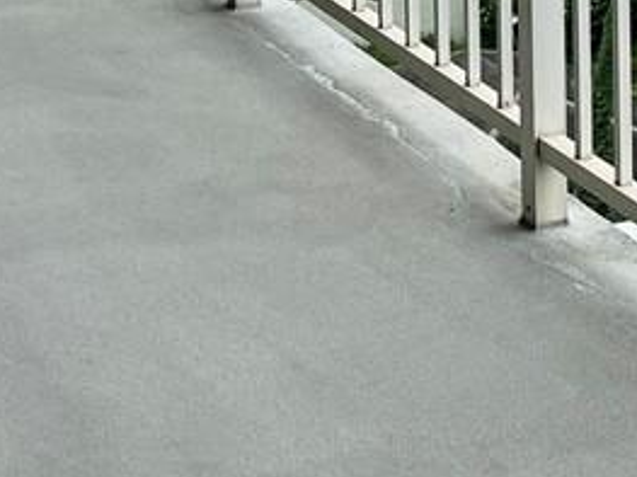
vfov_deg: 9.8
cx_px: 644
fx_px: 2685
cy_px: -298
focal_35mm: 146
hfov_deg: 13.3
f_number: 1.78
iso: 80
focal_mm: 6.76
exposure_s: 1/1425
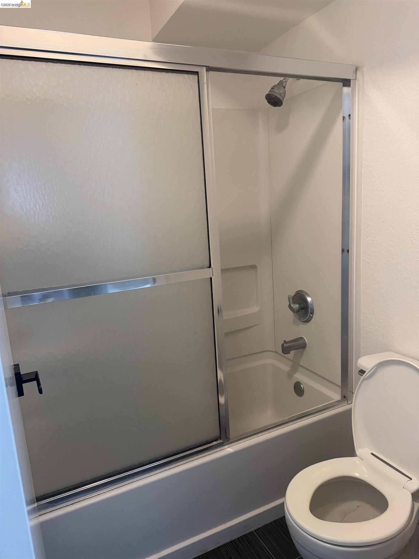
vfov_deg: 71.6
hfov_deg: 56.8
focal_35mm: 24
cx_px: 210
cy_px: 280
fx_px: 387
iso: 200
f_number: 1.78
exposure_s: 1/120
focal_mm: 6.76
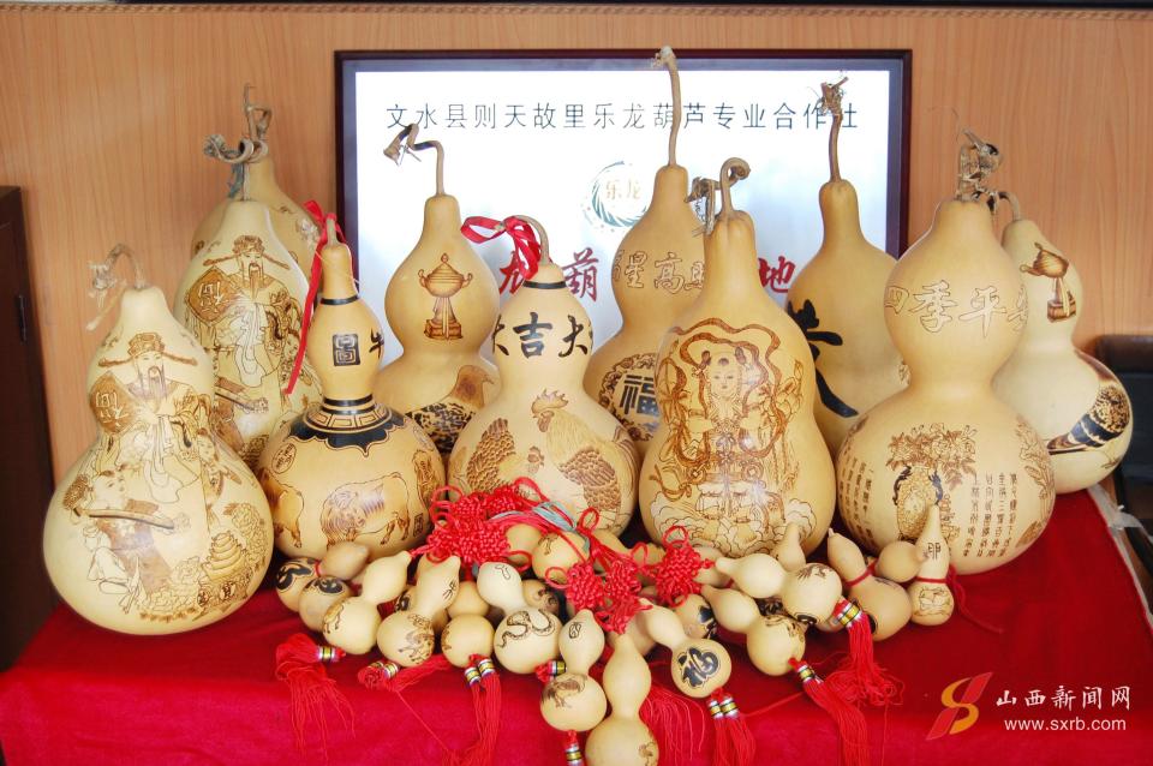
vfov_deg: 23.7
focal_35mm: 57
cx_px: 576
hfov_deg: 35.1
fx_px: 1824
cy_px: 383
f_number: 4.8
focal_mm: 38
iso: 450
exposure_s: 1/30
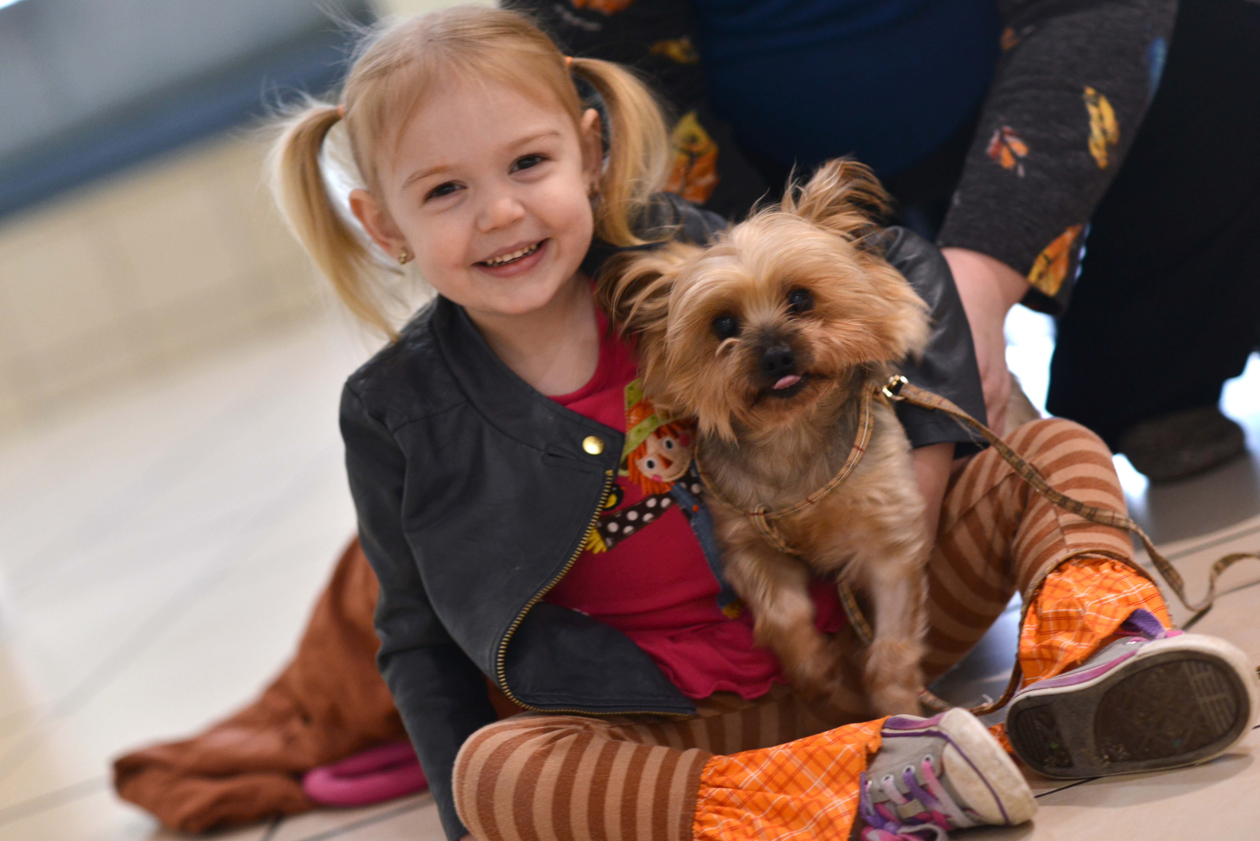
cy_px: 418
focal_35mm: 90
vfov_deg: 15.2
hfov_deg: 22.6
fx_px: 3151
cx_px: 596
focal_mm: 85
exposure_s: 1/200
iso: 800
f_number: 2.8
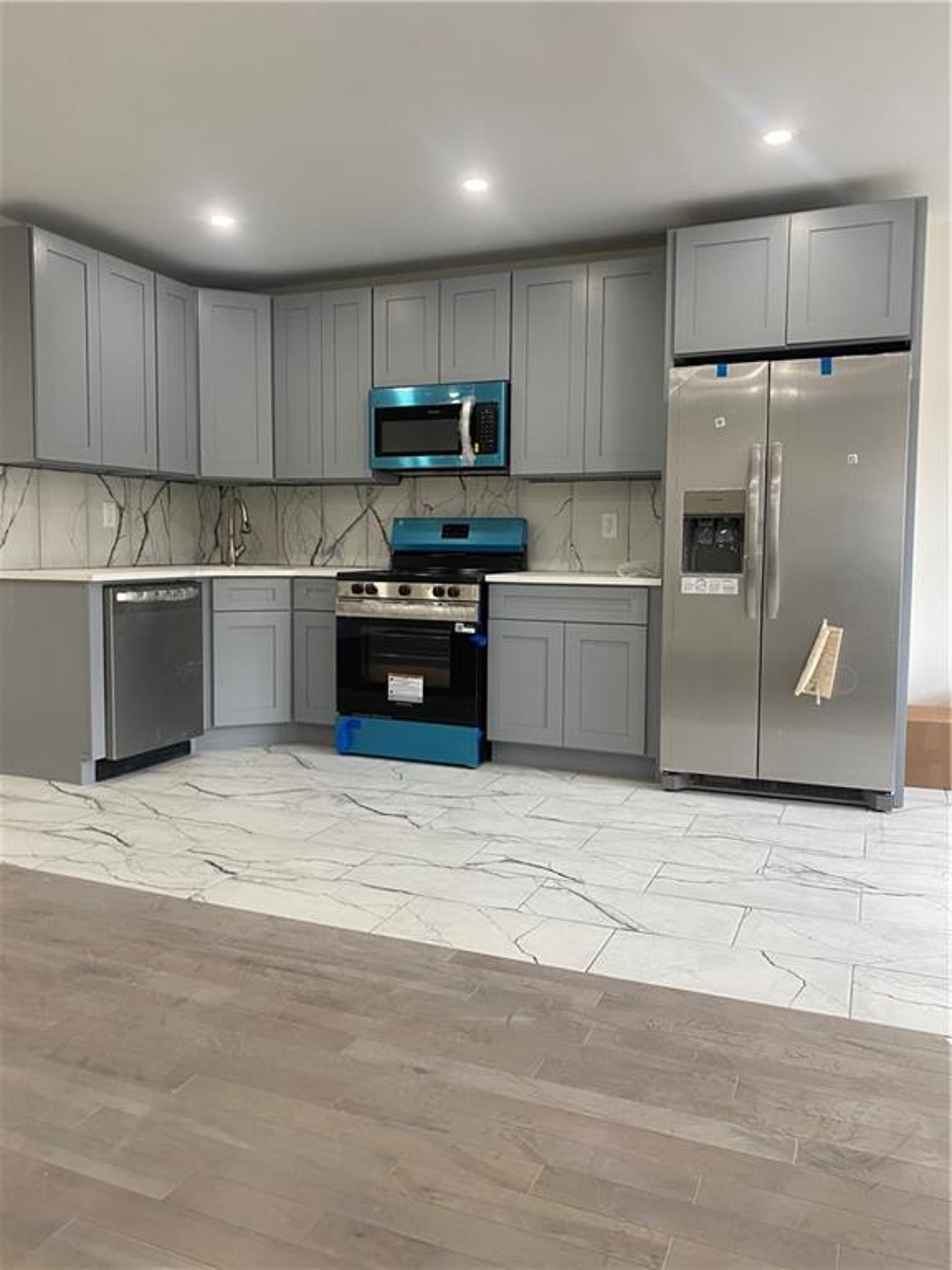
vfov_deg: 67.3
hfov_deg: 53.1
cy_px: 635
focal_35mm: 26
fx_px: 953
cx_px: 476
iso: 80
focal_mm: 4.25
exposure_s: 1/60
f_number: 1.8
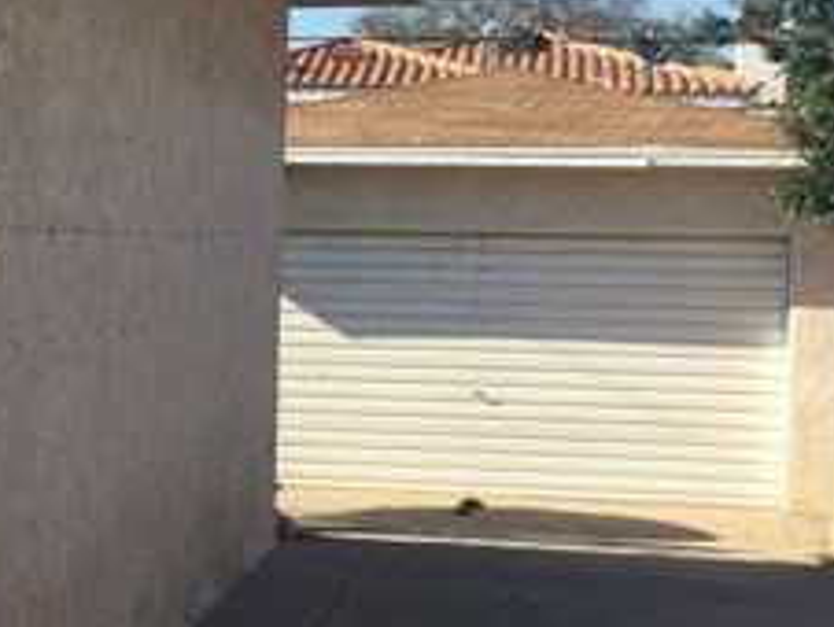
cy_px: 284
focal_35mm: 82
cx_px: 125
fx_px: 1978
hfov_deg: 23.3
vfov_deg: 18.0
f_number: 2.2
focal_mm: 4.15
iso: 32
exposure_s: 1/1412
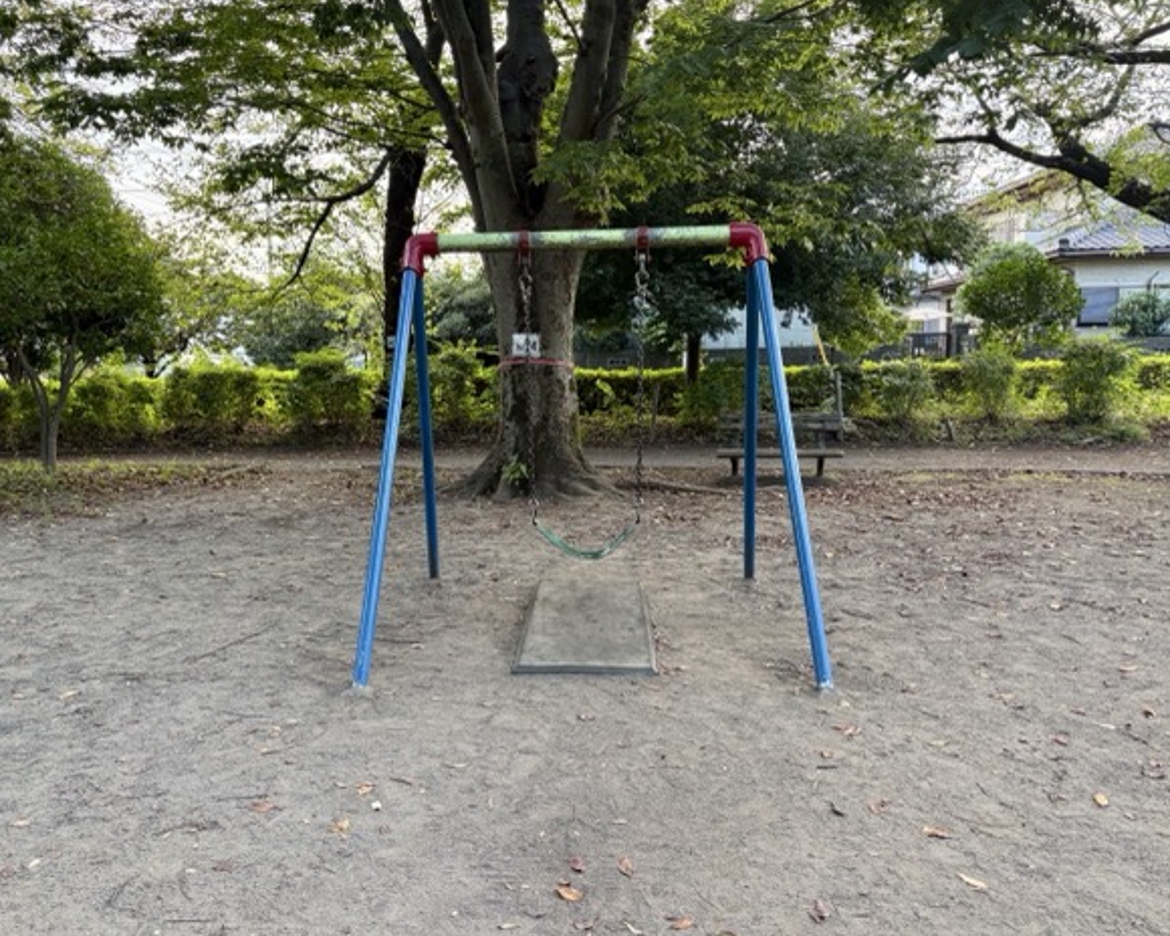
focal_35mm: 28
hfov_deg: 62.1
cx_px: 537
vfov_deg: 51.5
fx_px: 970
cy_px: 460
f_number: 1.6
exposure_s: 1/124
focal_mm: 5.96
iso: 125
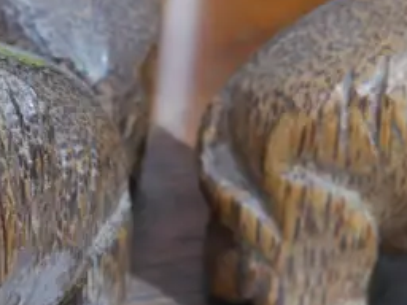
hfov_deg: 13.0
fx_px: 1787
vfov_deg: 9.8
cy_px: 183
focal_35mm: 152
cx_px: 140
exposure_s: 1/60
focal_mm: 19
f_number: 4.1
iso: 1000
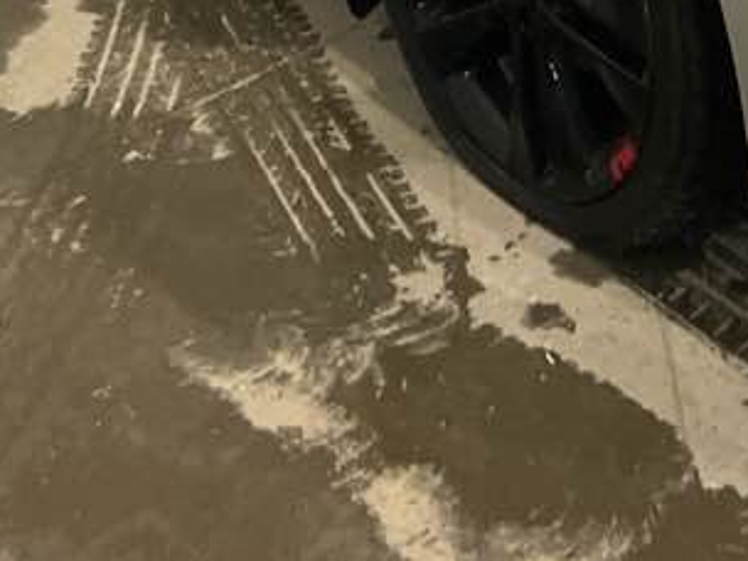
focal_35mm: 108
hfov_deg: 17.7
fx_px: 2334
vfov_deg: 12.5
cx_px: 776
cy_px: -458
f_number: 1.8
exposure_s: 1/60
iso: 40
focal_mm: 3
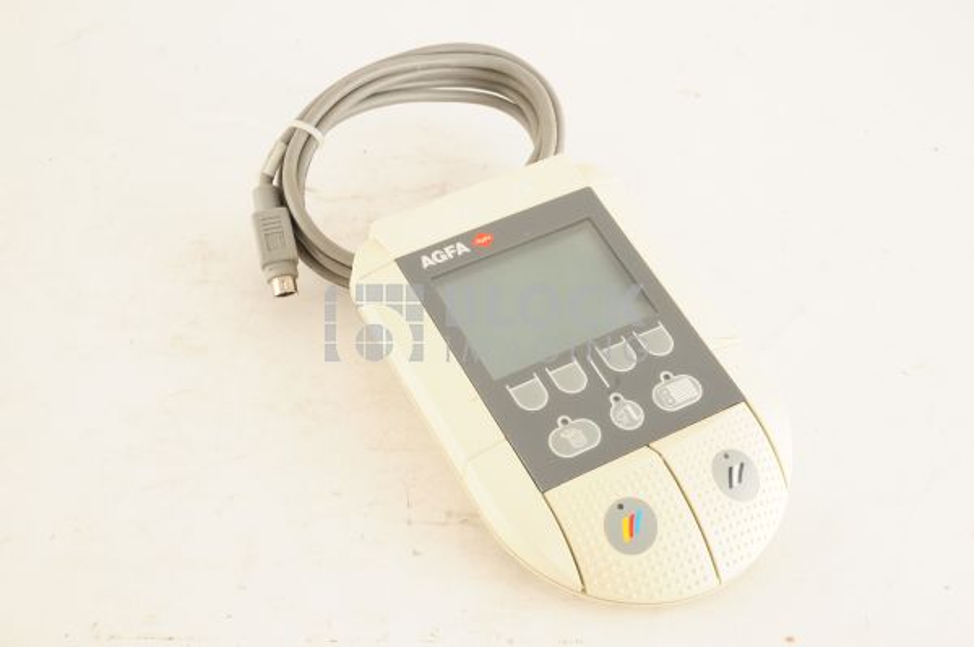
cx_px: 487
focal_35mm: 50
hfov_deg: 39.6
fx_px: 1352
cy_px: 324
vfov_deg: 26.9
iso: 1600
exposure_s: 1/125
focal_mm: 50
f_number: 13
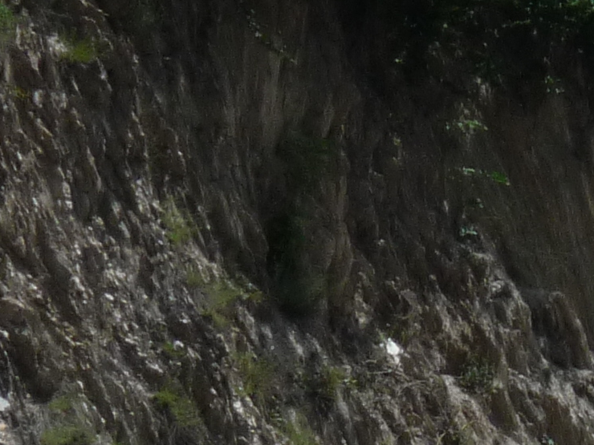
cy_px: 563
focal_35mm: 739
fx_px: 12681
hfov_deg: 2.7
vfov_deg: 2.0
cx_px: 820
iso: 100
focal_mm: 26
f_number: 5.9
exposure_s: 1/500
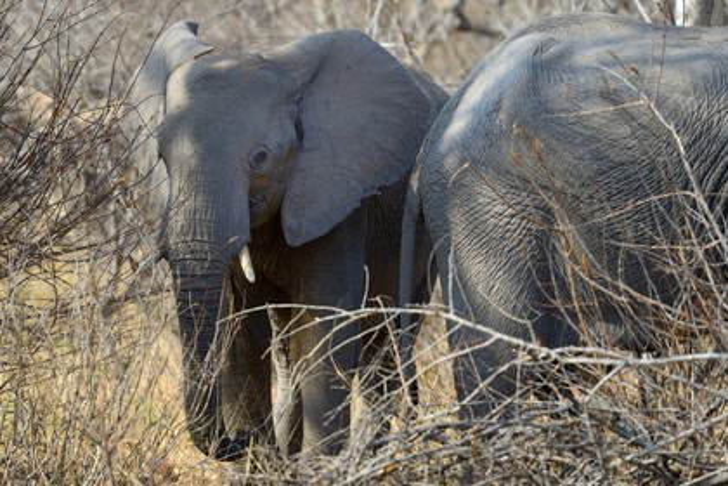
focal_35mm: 260
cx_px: 364
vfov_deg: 5.3
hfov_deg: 7.9
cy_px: 243
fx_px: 5257
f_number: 5
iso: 400
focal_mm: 260
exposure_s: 1/640
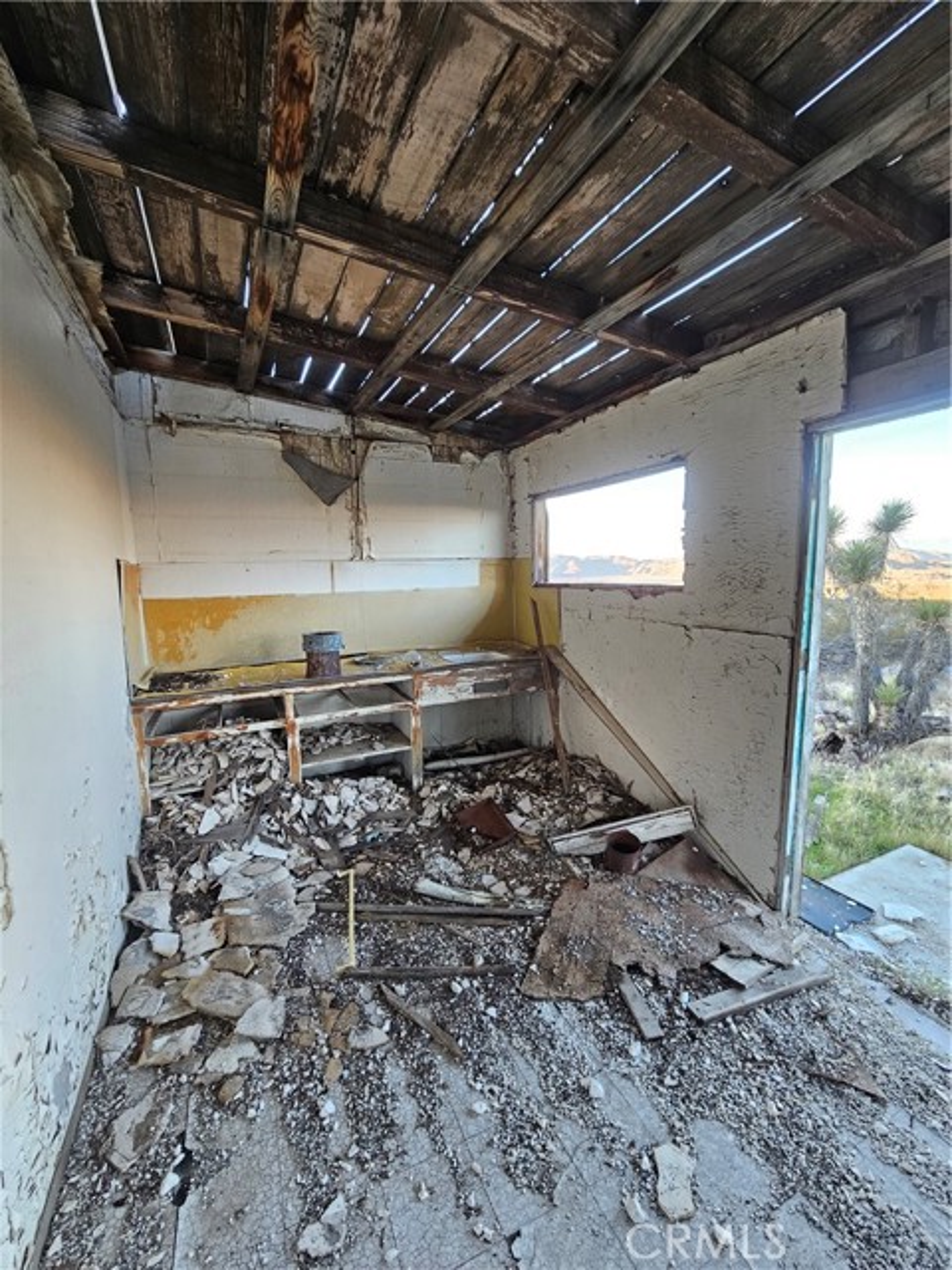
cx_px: 476
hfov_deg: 89.9
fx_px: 477
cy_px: 635
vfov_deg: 106.2
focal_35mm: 13
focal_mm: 2.2
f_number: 2.2
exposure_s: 1/60
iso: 125
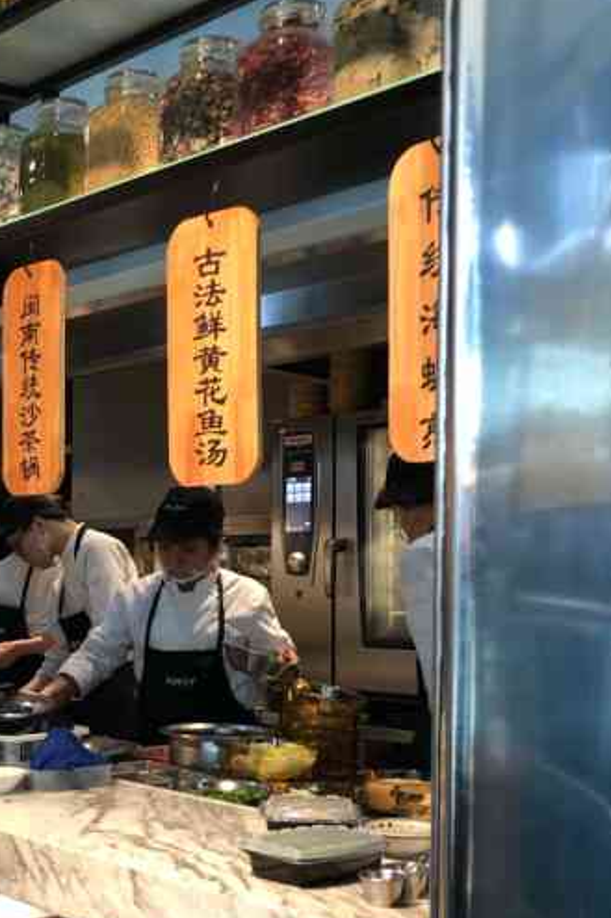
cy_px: 616
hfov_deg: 23.5
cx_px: -4
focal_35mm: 55
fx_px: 1401
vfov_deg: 35.9
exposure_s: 1/17
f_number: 1.8
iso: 40
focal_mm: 4
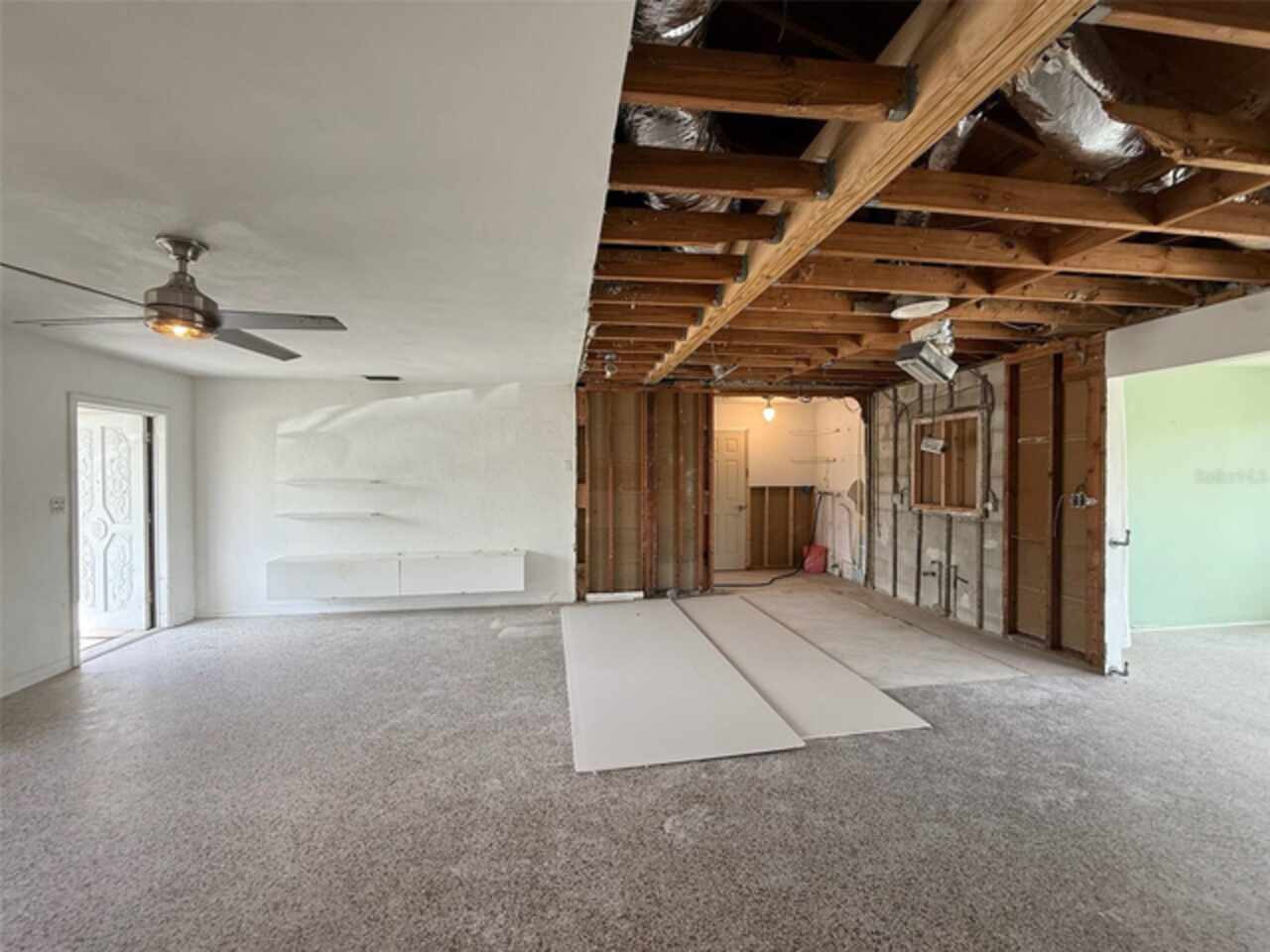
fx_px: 514
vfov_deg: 85.7
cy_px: 476
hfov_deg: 102.1
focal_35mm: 14
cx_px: 635
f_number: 2.2
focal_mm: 2.22
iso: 125
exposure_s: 1/120
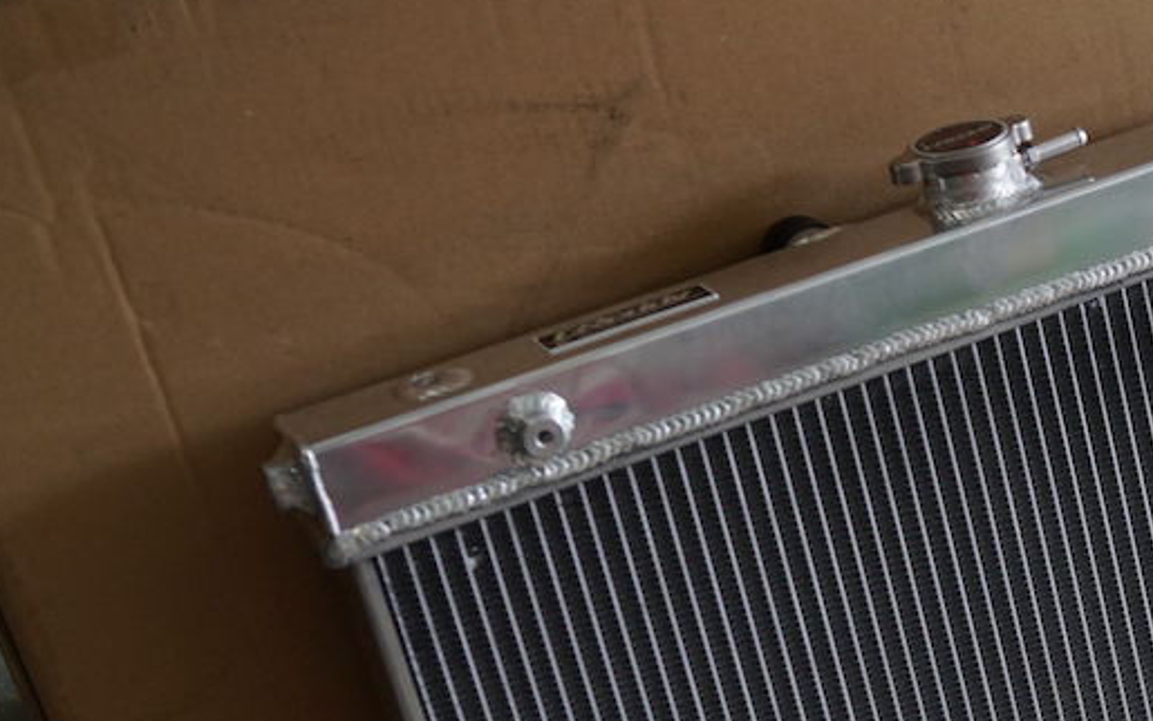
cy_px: 636
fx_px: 3048
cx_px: 1500
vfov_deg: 13.4
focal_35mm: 97
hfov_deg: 19.7
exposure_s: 1/40
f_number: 3.5
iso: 500
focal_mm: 35
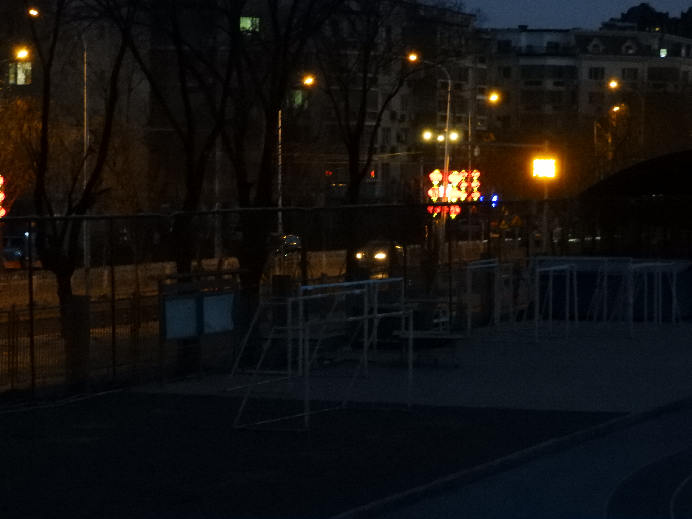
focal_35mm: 135
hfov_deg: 14.6
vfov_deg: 11.0
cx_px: 346
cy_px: 260
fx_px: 2699
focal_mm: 24.2
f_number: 5
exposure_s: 1/15
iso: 1600
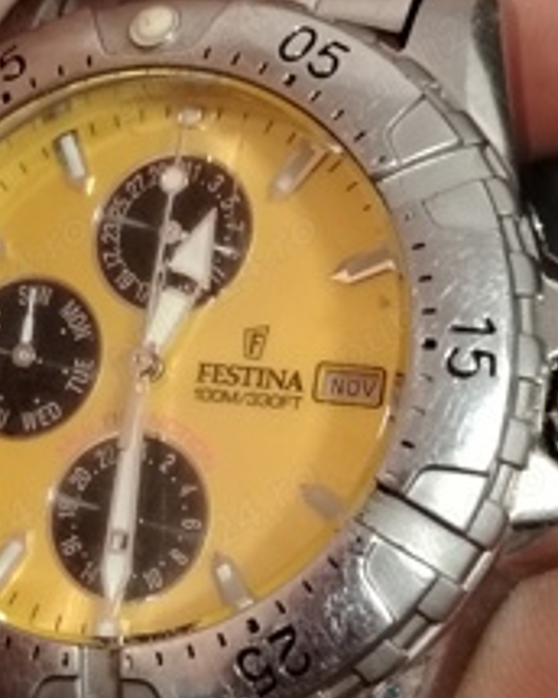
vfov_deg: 17.6
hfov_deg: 14.0
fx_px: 2250
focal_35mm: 109
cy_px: 347
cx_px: 97
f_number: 1.75
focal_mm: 5.25
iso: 1727
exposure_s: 1/33.3
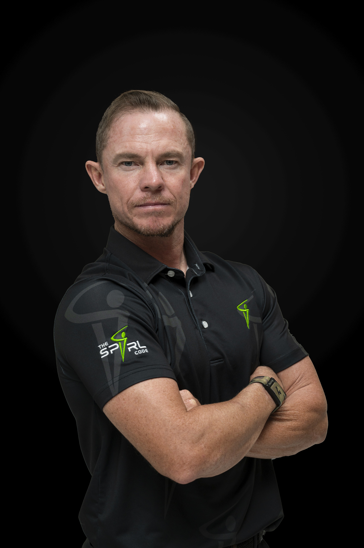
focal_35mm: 58
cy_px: 274
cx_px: 182
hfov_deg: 23.3
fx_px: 881
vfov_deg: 34.5
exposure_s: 1/125
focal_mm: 58
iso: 500
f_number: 4
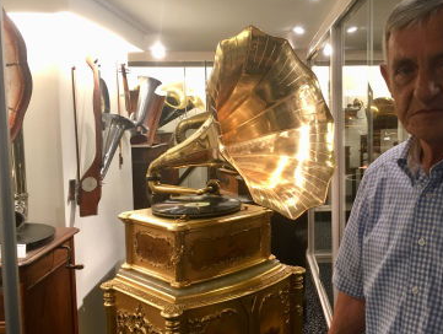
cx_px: 291
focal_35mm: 40
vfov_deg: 36.1
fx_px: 513
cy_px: 163
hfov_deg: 46.1
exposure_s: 1/33
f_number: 2.2
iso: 125
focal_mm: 4.15
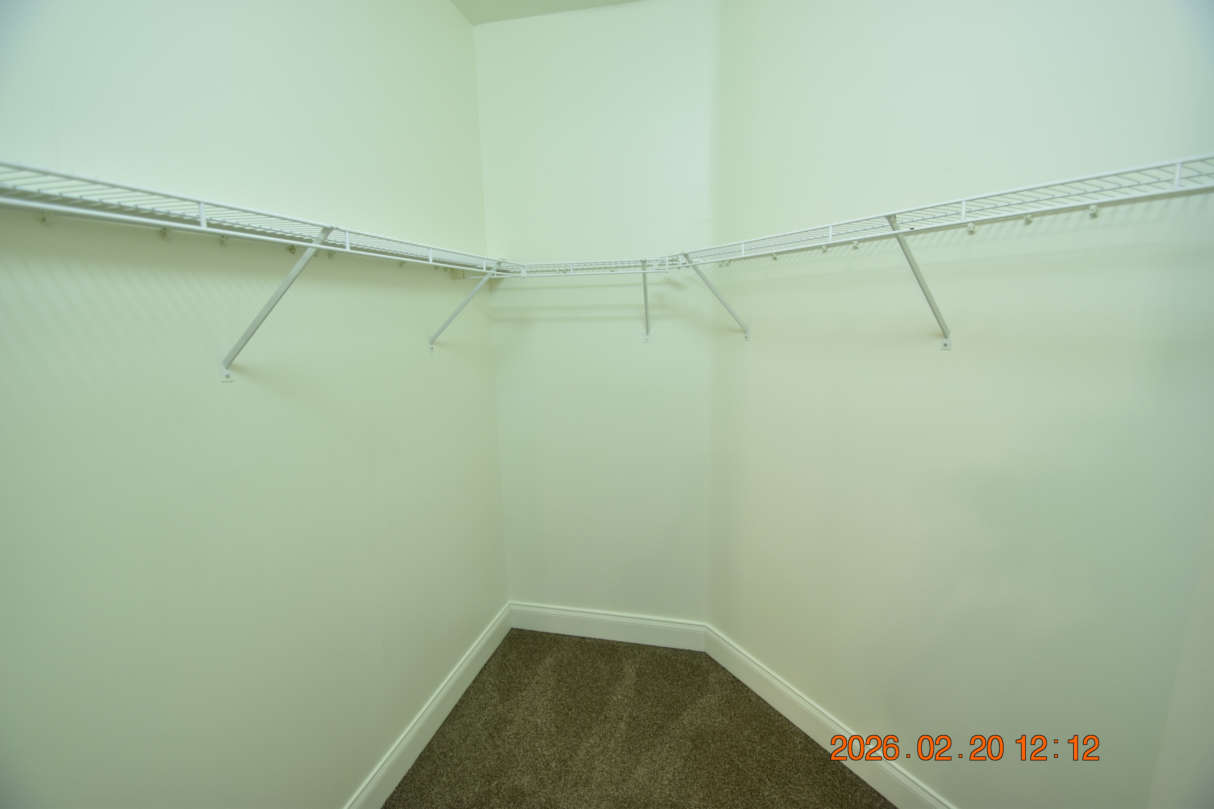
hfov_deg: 100.4
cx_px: 607
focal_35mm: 15
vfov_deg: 77.3
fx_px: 506
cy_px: 404
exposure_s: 1/45
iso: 800
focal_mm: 10
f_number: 3.5
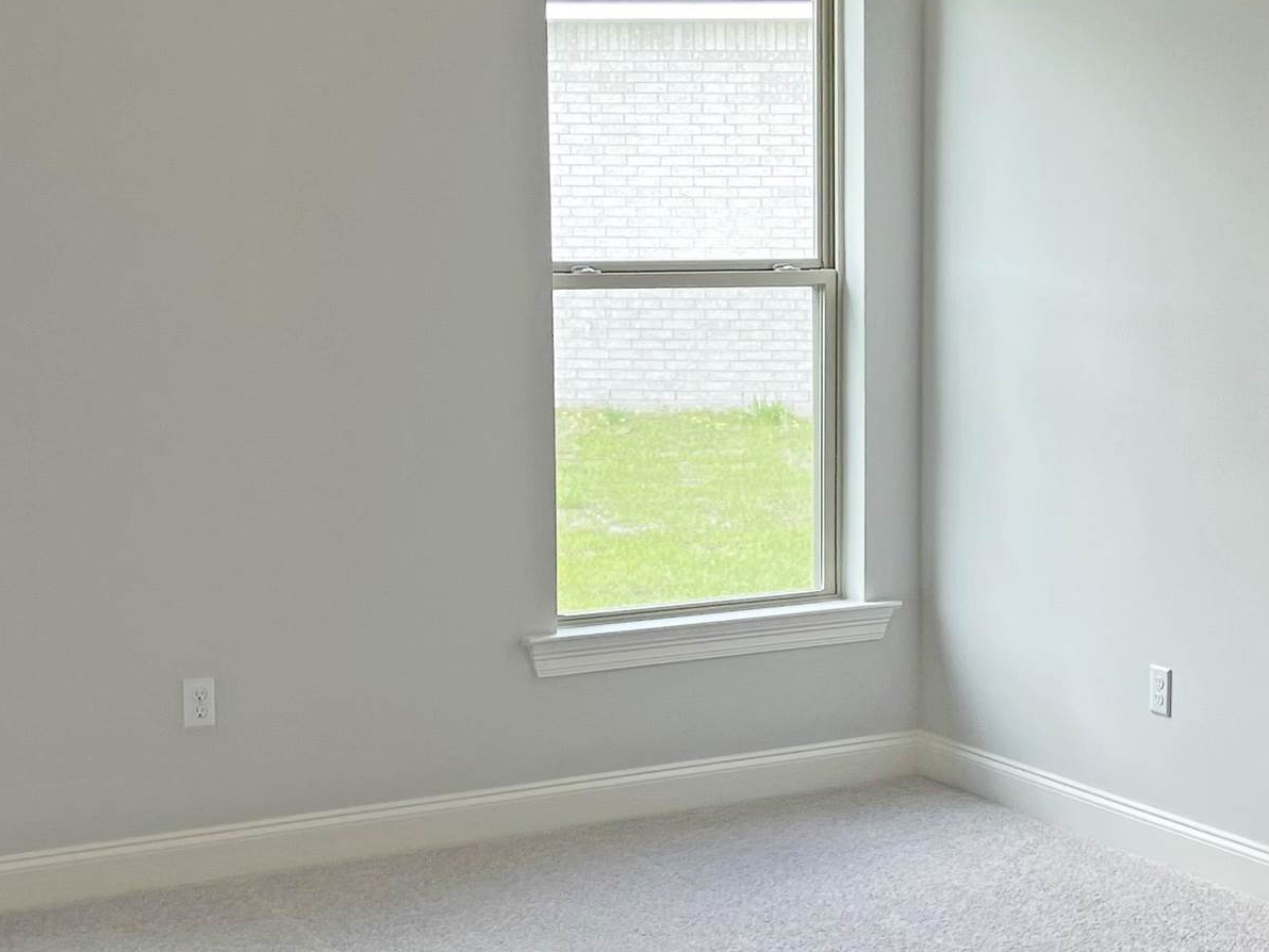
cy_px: 601
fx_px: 2456
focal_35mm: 67
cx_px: 841
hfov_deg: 28.8
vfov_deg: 21.9
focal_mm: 4.2
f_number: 1.6
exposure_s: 1/120
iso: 40
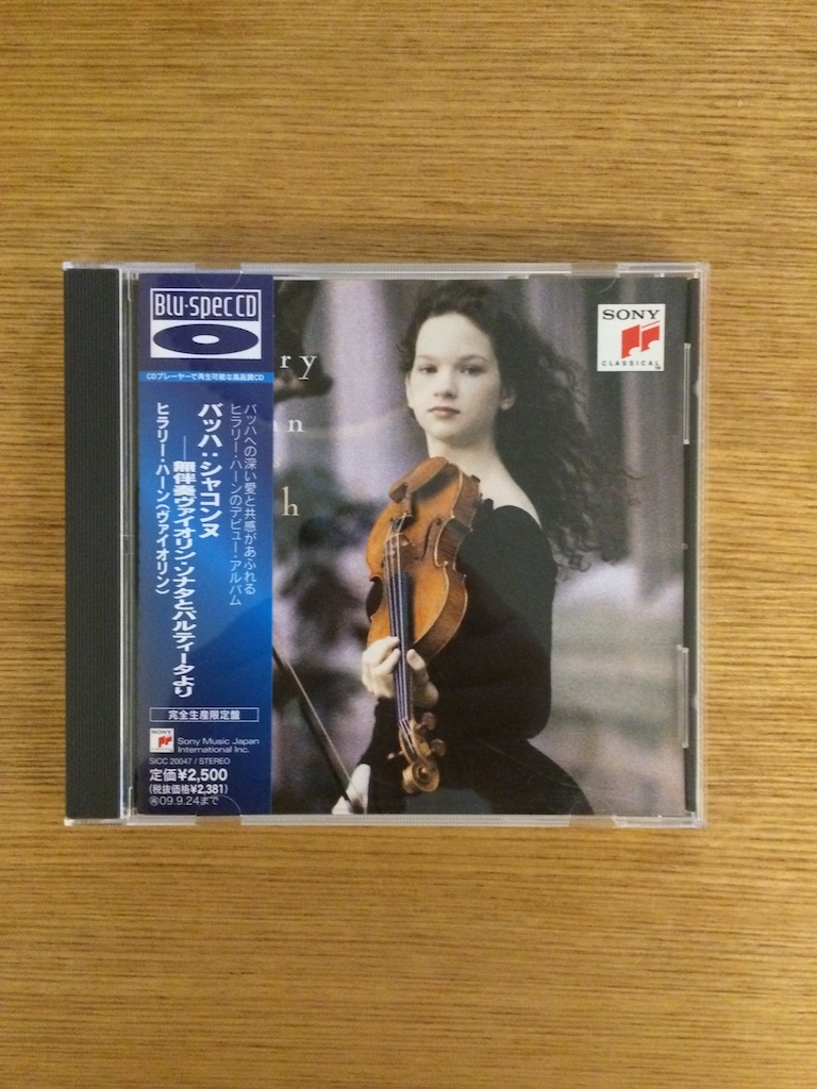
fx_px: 944
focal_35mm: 30
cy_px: 544
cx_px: 408
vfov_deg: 60.0
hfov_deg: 46.8
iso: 640
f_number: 2.2
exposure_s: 1/17
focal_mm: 4.12
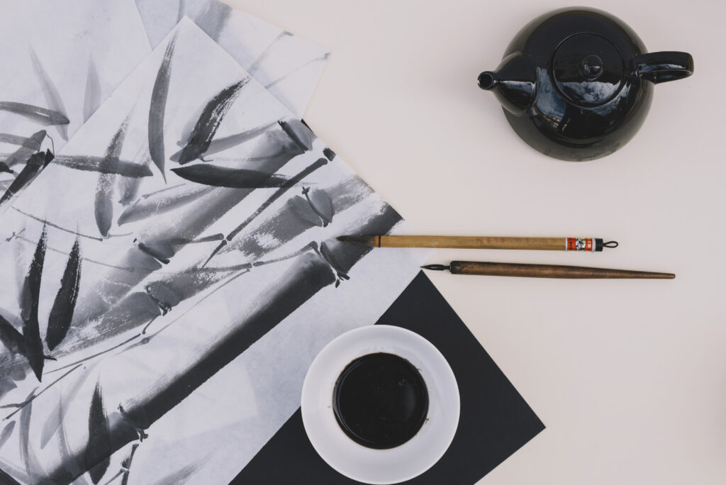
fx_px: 1009
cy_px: 242
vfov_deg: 27.0
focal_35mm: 50
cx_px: 363
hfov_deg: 39.6
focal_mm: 50
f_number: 8
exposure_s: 1/320
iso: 320
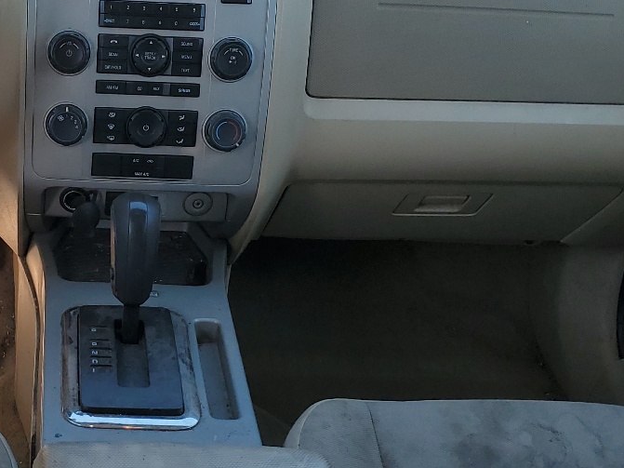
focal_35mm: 62
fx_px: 1117
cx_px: 126
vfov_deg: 23.6
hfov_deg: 30.5
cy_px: 246
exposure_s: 1/357
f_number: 1.5
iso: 50
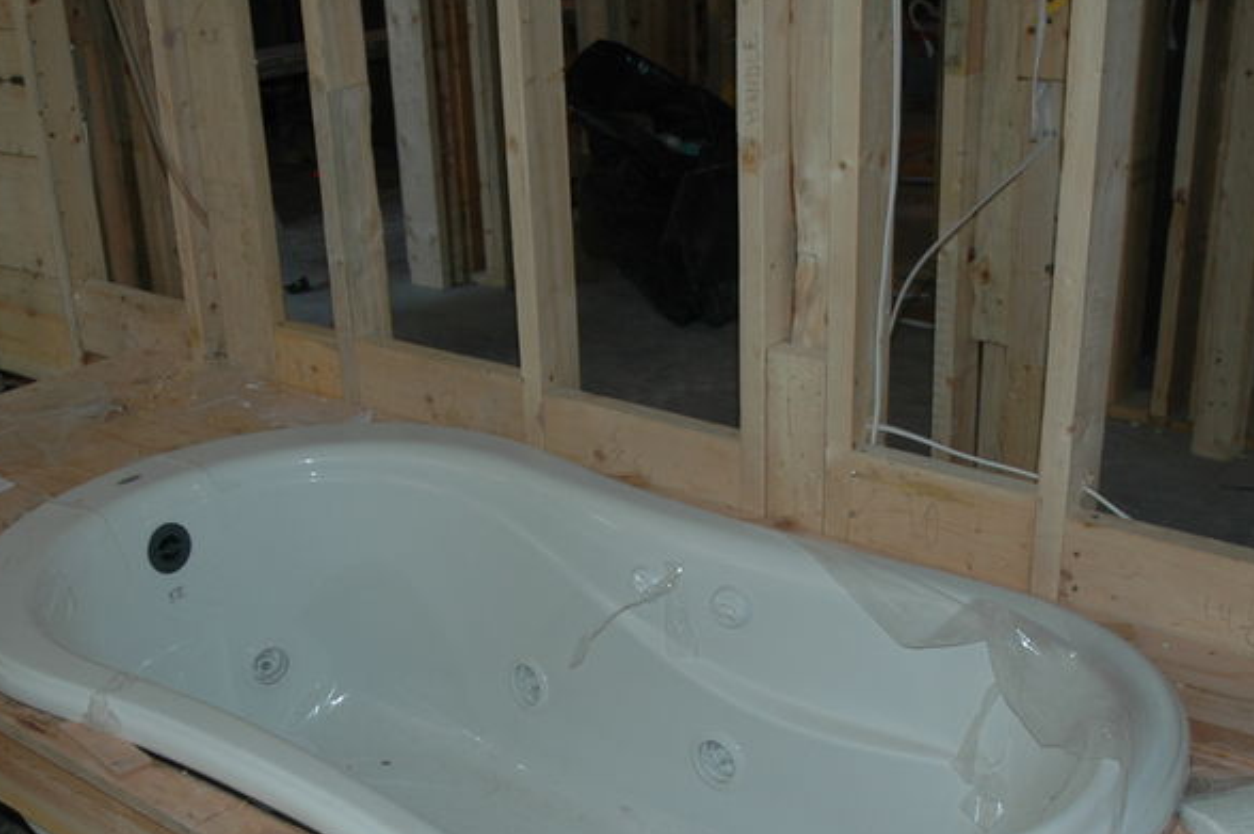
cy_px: 630
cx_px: 514
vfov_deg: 28.2
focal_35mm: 47
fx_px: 1636
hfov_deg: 41.8
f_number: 3.5
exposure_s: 1/60
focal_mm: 18
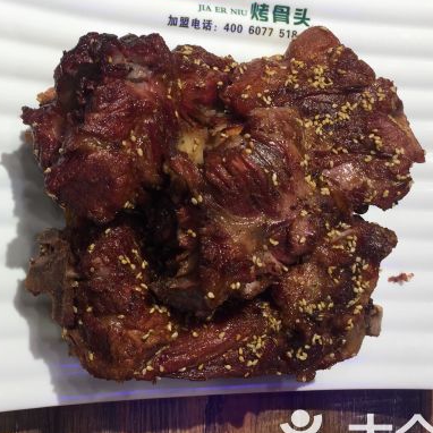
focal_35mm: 47
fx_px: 665
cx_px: 168
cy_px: 198
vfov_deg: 36.0
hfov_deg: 35.9
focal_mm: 4.15
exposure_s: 1/50
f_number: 2.2
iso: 32
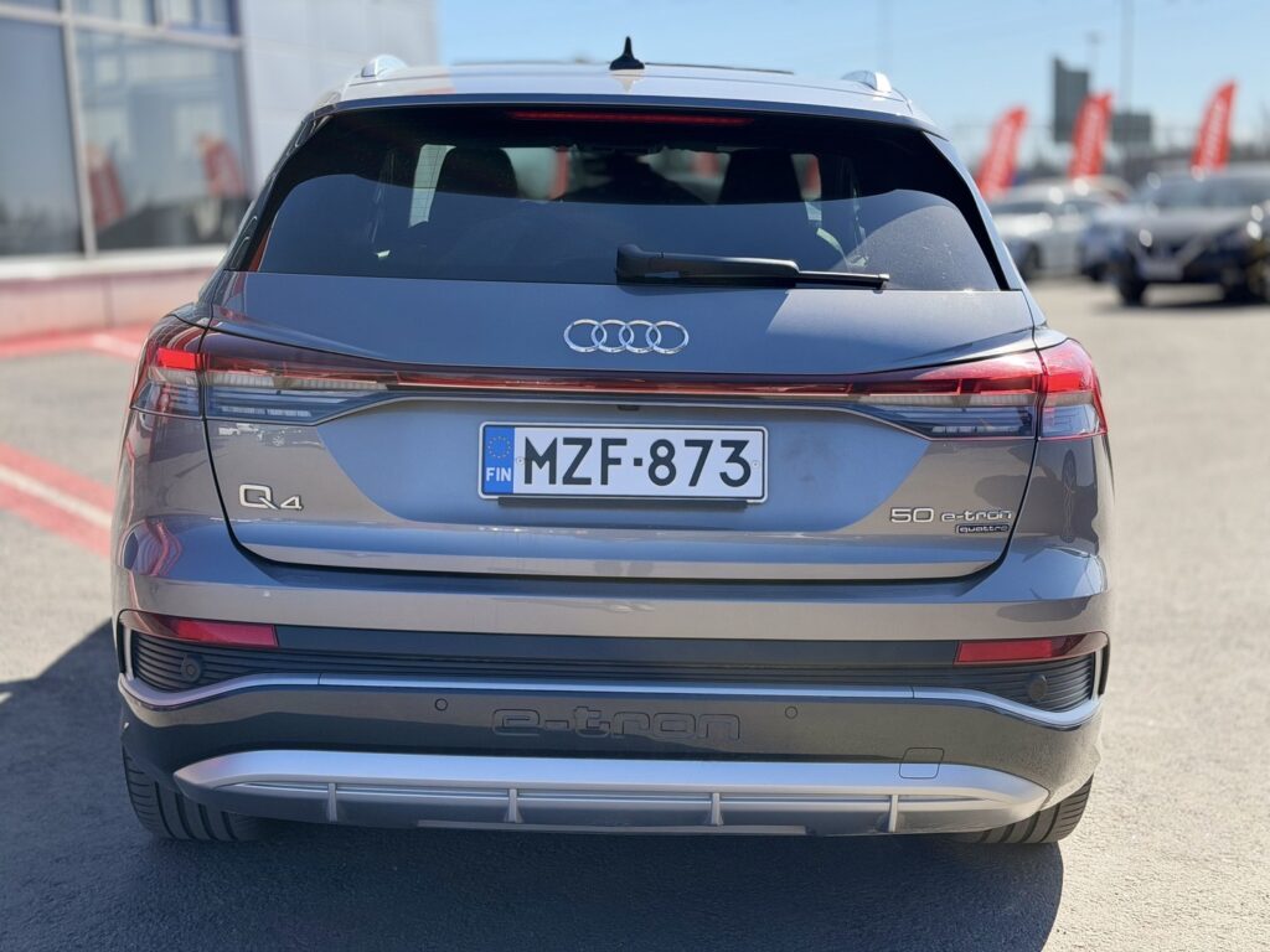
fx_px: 1761
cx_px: 635
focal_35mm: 48
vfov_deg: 30.3
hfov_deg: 39.7
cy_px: 476
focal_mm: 6.76
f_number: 1.78
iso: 100
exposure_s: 1/2342
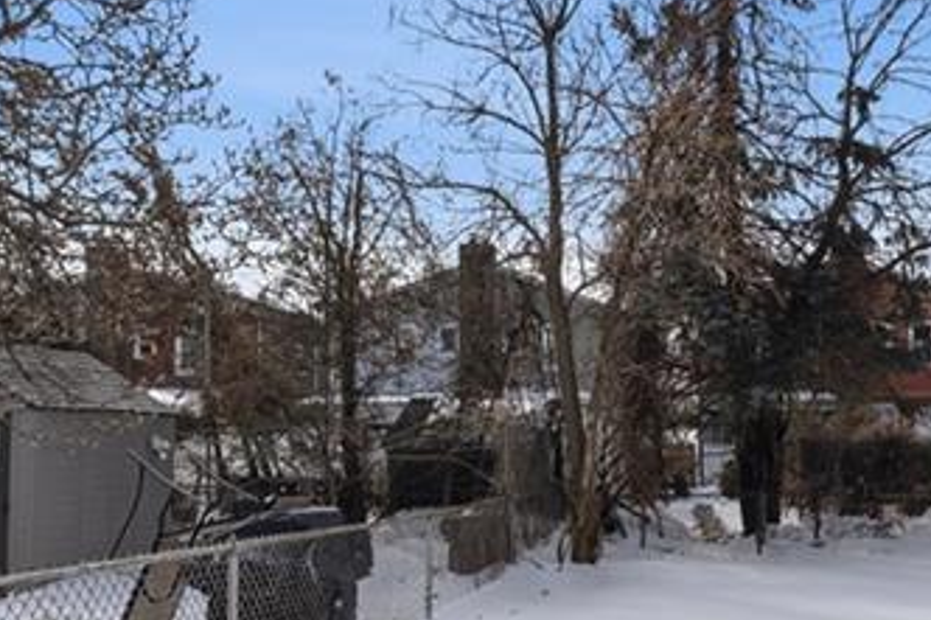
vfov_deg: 35.5
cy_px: 417
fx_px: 956
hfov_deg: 49.2
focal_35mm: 37
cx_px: 729
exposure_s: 1/4000
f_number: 8
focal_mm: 8
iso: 320
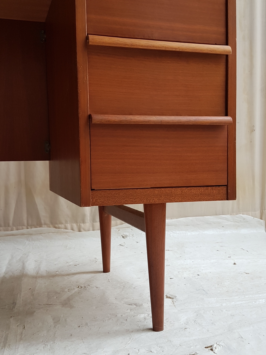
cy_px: 178
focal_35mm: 26
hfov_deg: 53.1
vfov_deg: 67.3
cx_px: 133
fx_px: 266
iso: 50
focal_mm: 4.2
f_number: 1.7
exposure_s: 1/50
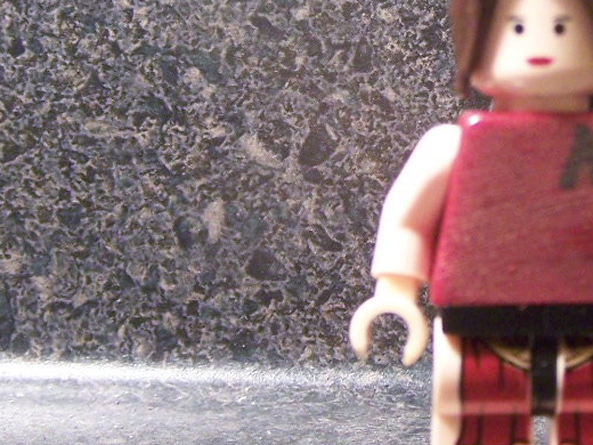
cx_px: 522
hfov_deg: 16.6
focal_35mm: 117
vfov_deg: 12.6
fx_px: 2004
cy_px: 49
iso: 160
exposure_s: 1/10
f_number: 2.8
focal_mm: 6.3
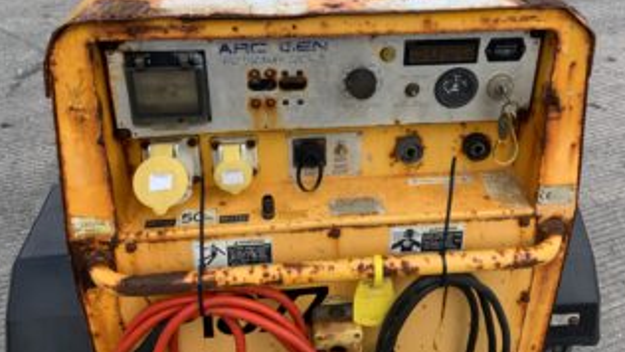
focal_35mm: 36
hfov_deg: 55.1
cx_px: 348
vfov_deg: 32.3
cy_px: 95
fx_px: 597
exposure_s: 1/1055
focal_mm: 3
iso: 16
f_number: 1.8
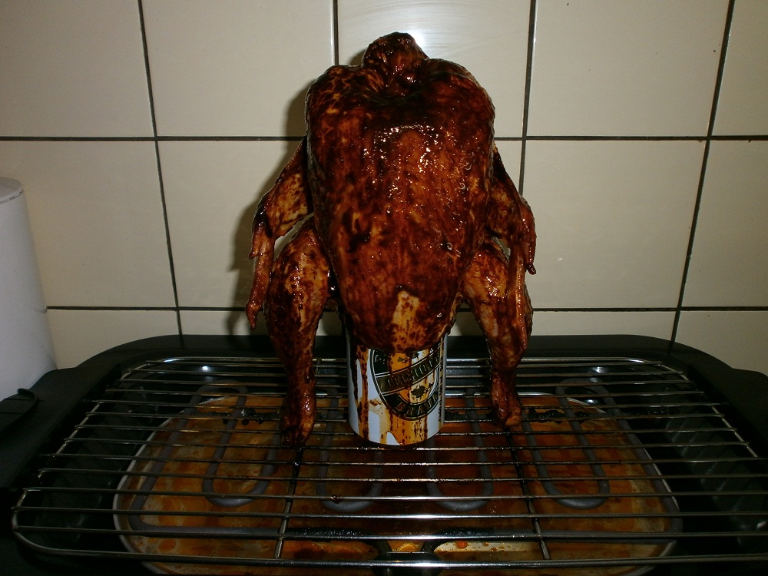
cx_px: 384
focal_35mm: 27
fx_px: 599
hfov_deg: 65.3
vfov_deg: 51.4
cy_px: 288
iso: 125
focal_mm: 4.8
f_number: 2.9
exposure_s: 1/30
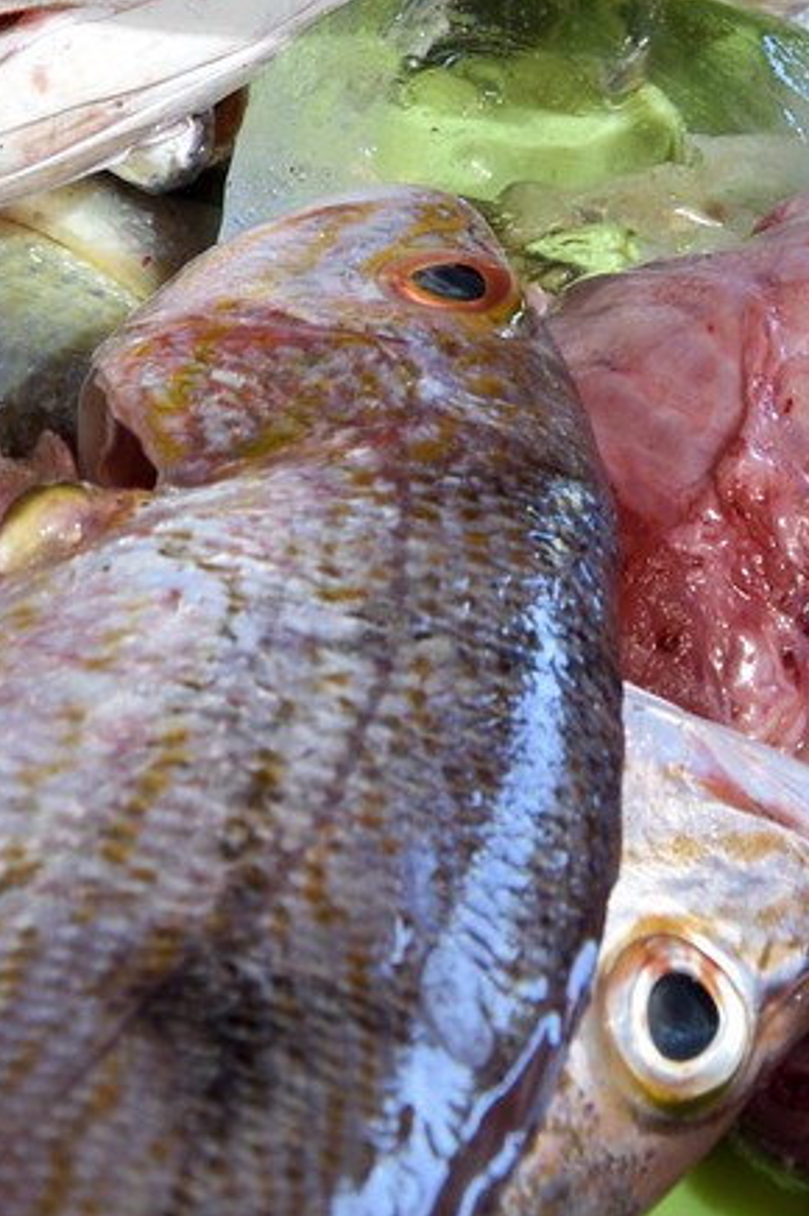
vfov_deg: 14.1
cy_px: -834
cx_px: 262
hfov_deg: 10.4
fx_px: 4456
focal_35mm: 132
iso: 800
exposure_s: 1/80
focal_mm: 36
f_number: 10
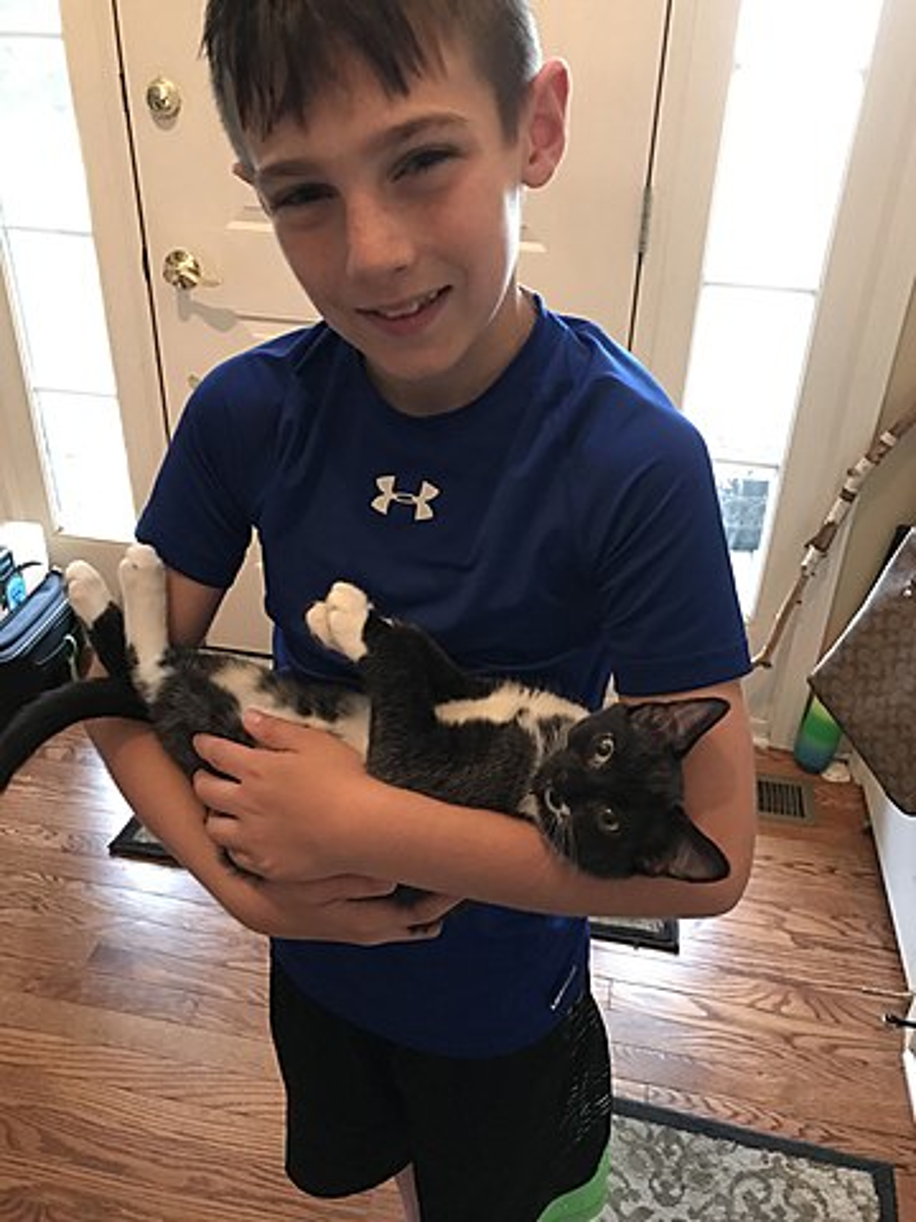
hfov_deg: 49.7
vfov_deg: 63.4
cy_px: 611
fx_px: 988
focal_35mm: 28
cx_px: 458
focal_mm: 3.99
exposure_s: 1/4
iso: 125
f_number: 1.8
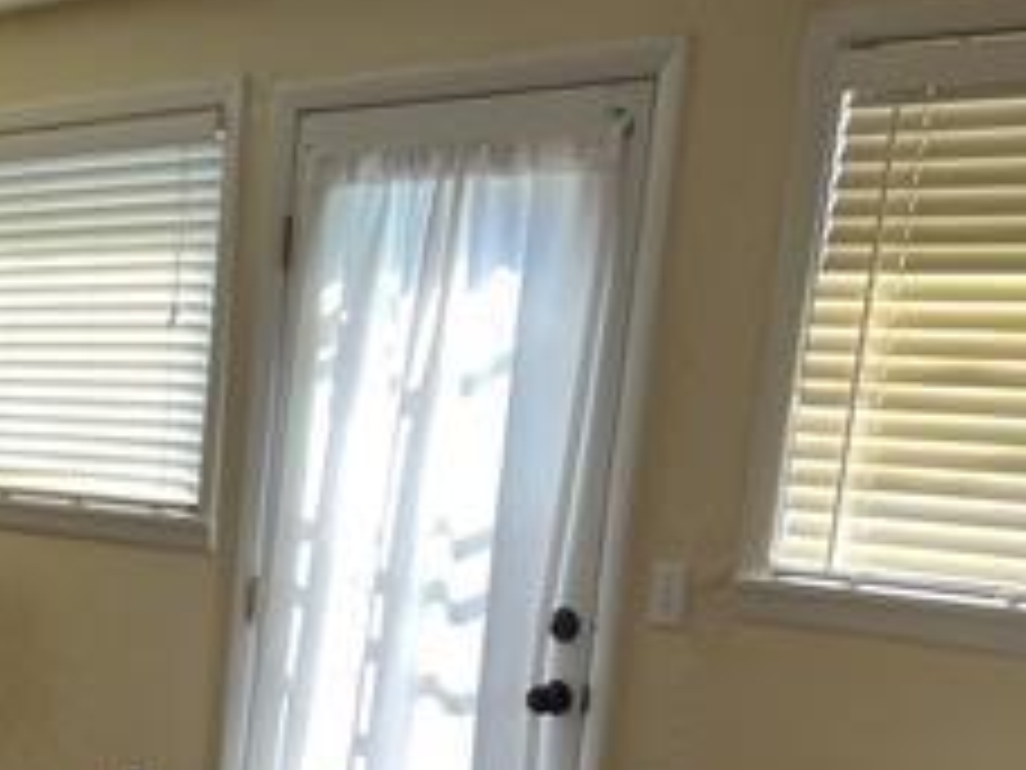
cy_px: 829
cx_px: -374
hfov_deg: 23.1
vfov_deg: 19.4
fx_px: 2164
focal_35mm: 73
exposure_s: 1/121
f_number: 1.5
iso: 40
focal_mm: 5.7
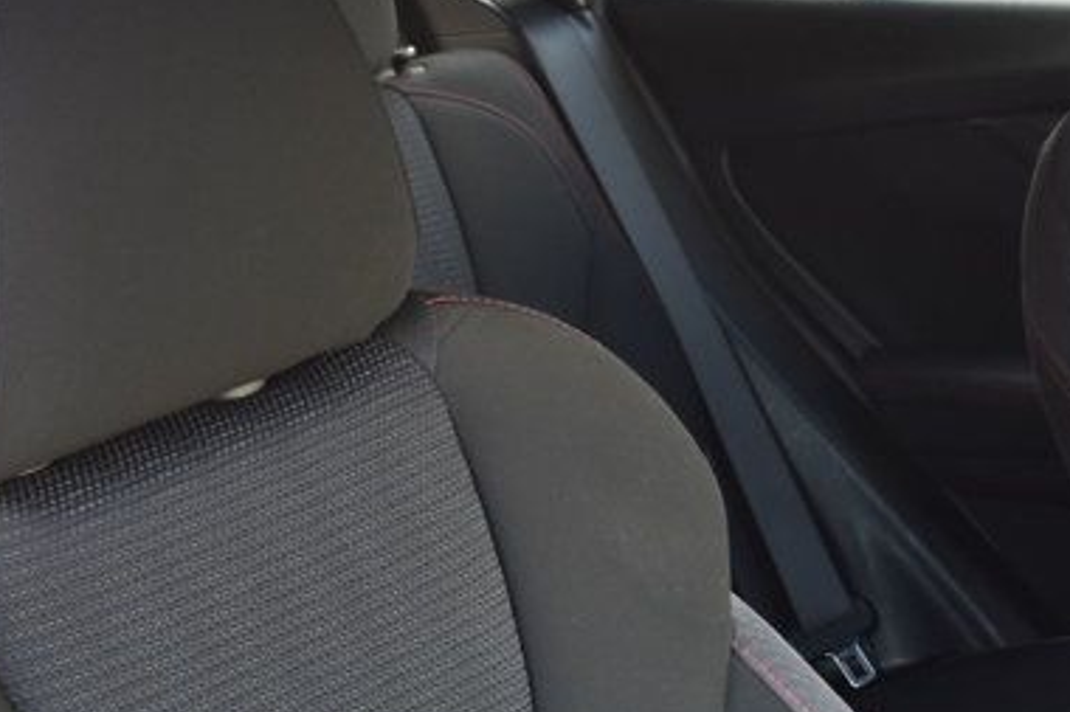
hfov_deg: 20.3
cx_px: 1090
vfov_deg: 13.9
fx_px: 2882
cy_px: 718
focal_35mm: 97
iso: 400
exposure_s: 1/25
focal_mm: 24
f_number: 6.3
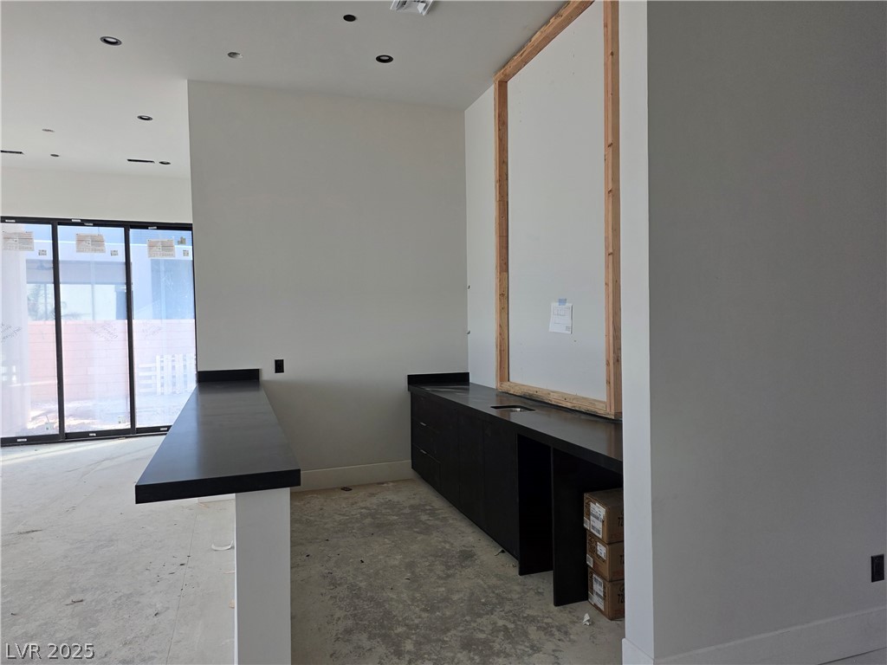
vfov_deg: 58.9
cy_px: 332
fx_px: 589
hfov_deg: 73.9
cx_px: 444
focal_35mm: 23
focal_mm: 6.25
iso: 80
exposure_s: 1/180
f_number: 1.7
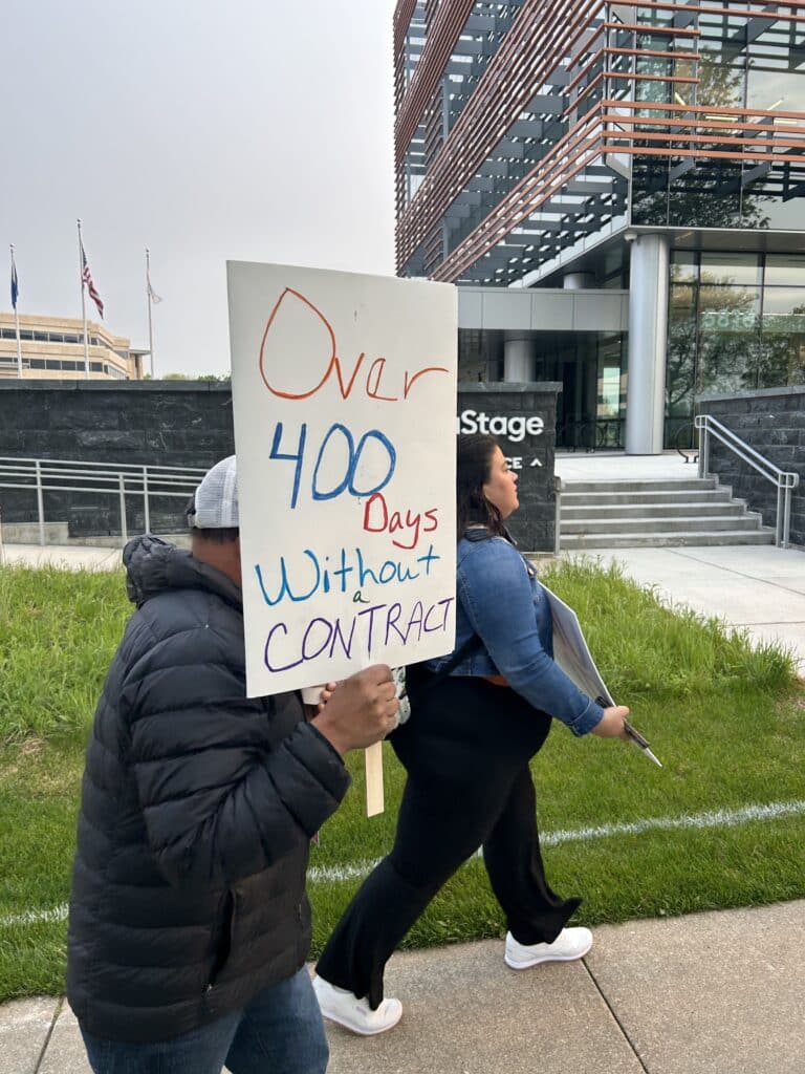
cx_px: 402
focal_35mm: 26
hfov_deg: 53.1
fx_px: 806
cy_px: 537
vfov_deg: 67.3
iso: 50
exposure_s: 1/949
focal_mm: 5.7
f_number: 1.5
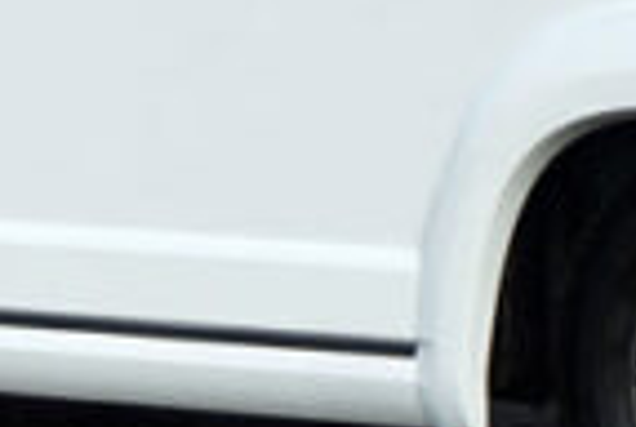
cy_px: -300
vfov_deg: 3.2
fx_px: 7719
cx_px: -147
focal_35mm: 436
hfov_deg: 4.7
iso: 100
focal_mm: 61
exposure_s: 1/100
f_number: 6.3
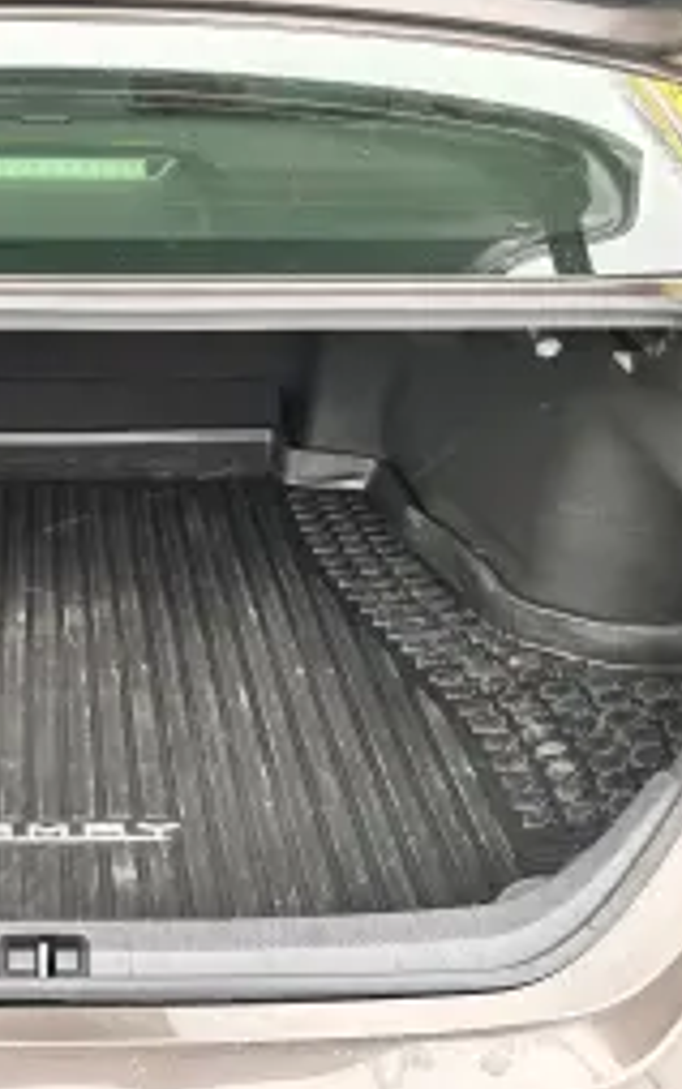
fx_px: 1158
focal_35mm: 39
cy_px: 536
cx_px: 60
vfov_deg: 50.4
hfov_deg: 31.2
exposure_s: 1/60
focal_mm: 5.96
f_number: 1.6
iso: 250
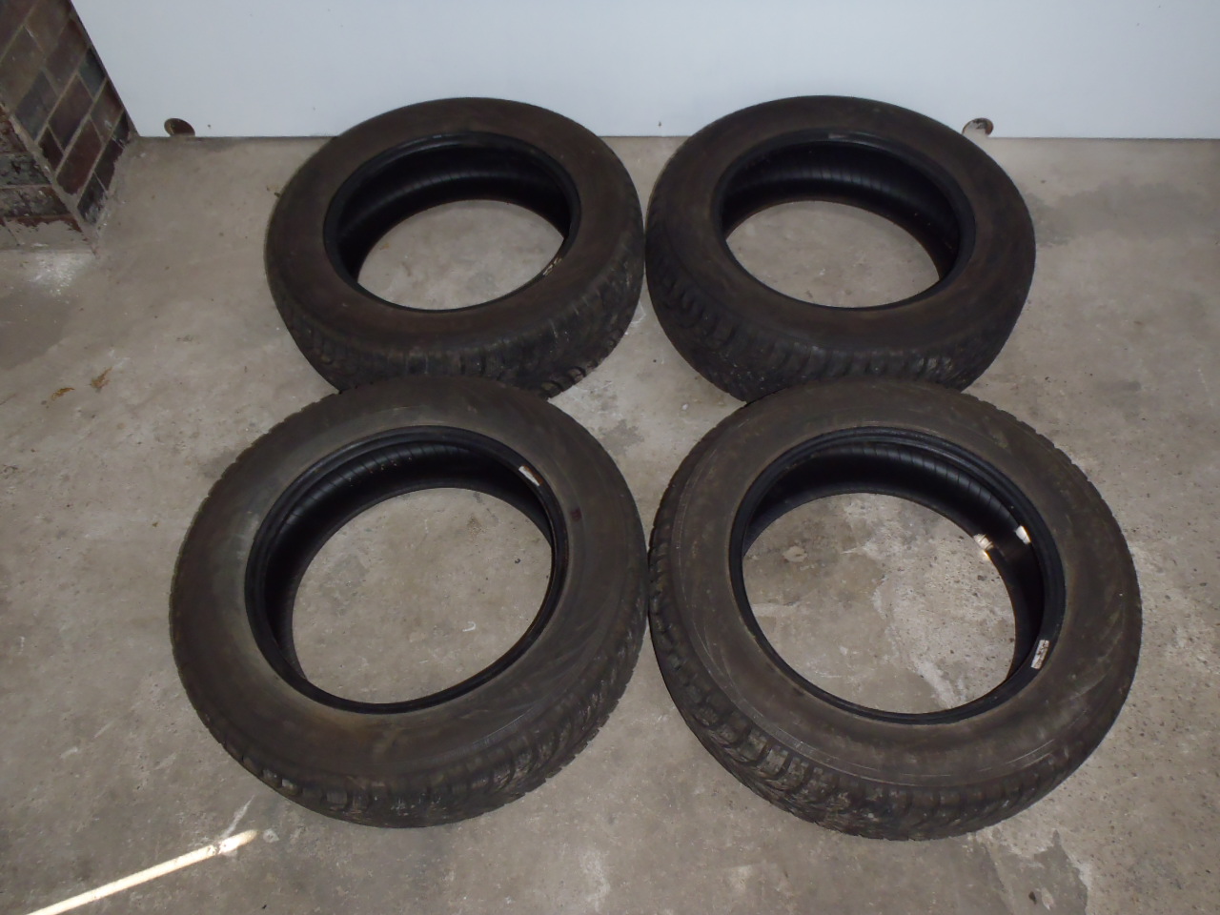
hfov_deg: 63.4
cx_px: 610
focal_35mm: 28
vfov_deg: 49.7
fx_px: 987
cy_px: 458
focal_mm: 5
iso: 250
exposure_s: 1/30
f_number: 3.9
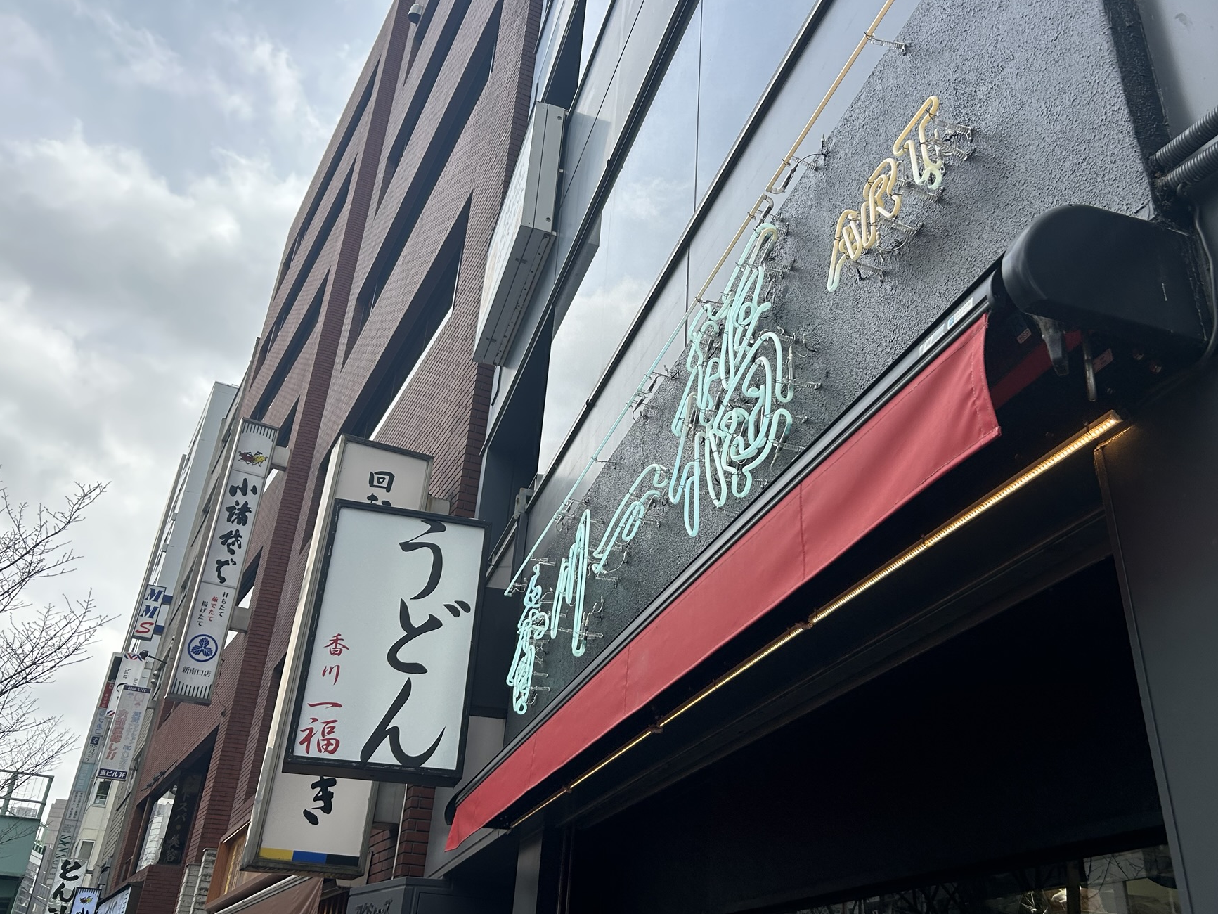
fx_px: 1056
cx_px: 666
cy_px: 430
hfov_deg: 59.9
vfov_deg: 46.8
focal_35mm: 30
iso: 50
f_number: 1.5
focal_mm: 5.7
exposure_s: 1/2457
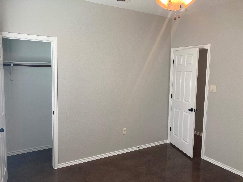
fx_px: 197
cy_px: 91
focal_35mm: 28
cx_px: 122
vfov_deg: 49.7
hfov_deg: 63.4
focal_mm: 3.99
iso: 80
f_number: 1.8
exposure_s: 1/60
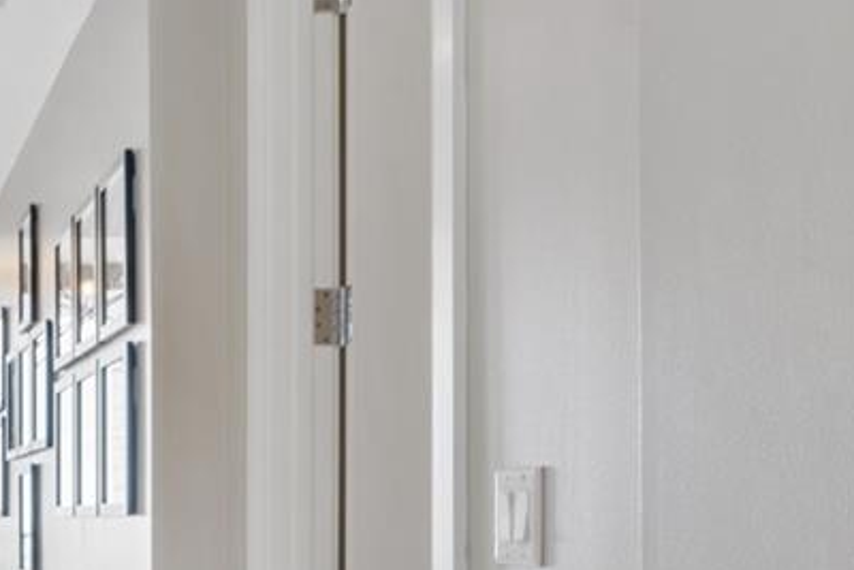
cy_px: 506
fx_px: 1519
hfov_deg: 27.3
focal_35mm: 64
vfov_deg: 20.8
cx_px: -194
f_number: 10
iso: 200
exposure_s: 1/4
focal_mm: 16
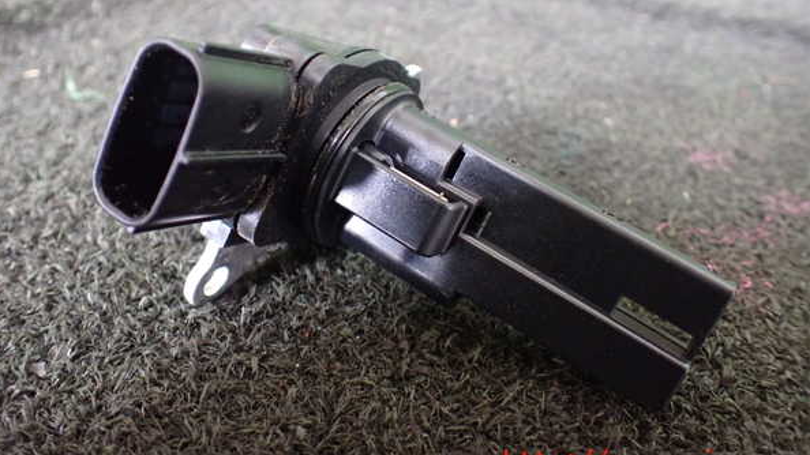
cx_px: 402
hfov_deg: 59.5
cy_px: 174
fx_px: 709
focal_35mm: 33
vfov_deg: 35.5
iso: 1000
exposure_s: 1/30
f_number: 2.3
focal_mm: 5.4
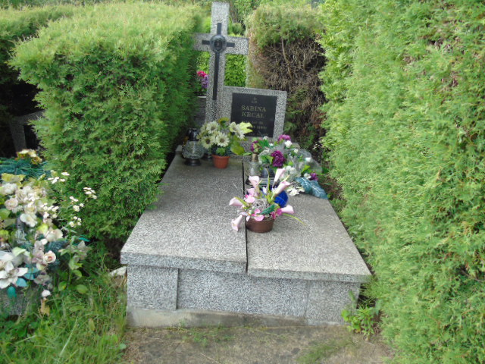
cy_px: 182
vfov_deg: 48.2
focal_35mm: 29
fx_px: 406
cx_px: 242
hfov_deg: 61.7
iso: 80
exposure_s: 1/80
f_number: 3.6
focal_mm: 5.2
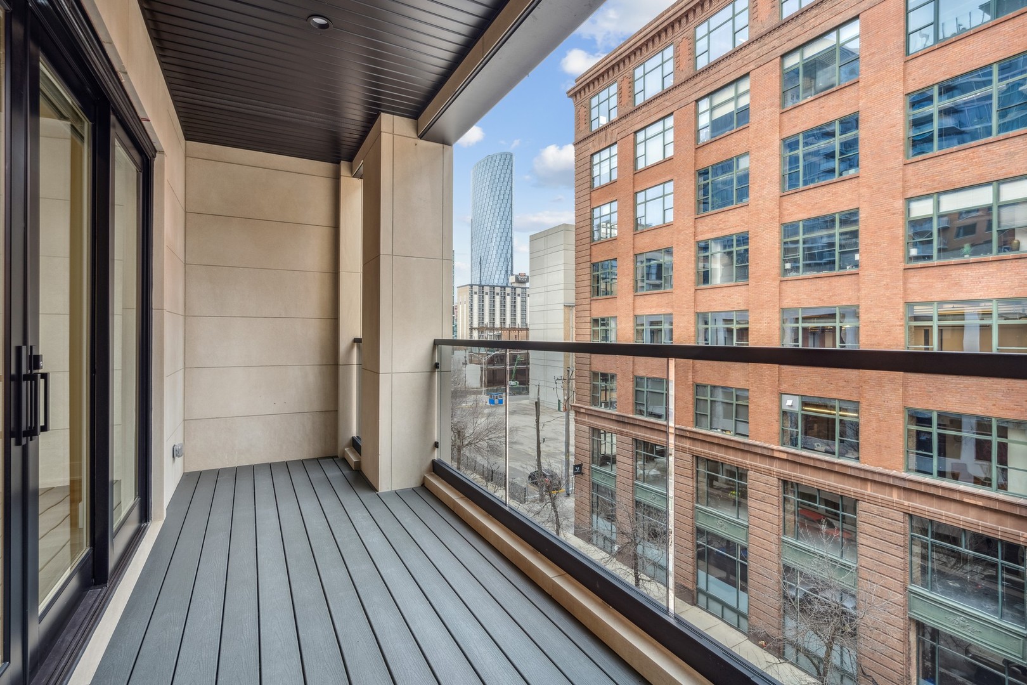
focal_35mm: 16
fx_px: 456
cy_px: 342
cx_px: 514
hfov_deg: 96.7
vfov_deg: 73.7
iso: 320
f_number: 8
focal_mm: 16
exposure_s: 1/10
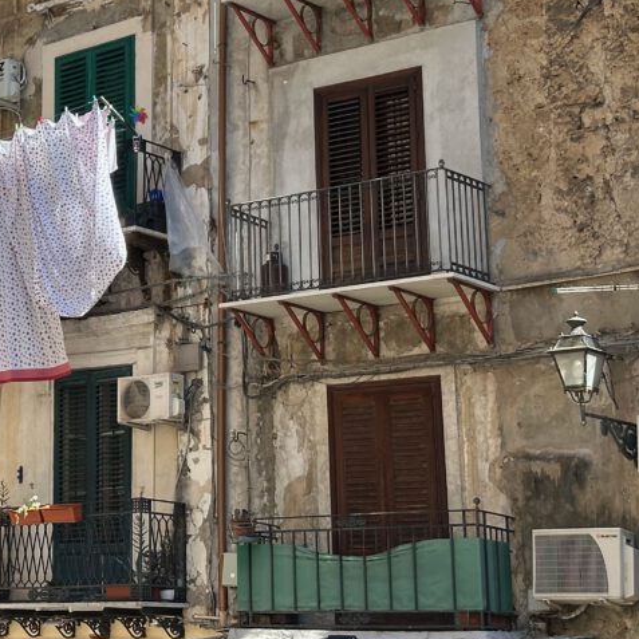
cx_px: -21
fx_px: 1901
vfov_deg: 18.9
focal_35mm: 91
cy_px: 138
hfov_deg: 18.5
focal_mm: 6.86
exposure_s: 1/1323
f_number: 1.78
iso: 64
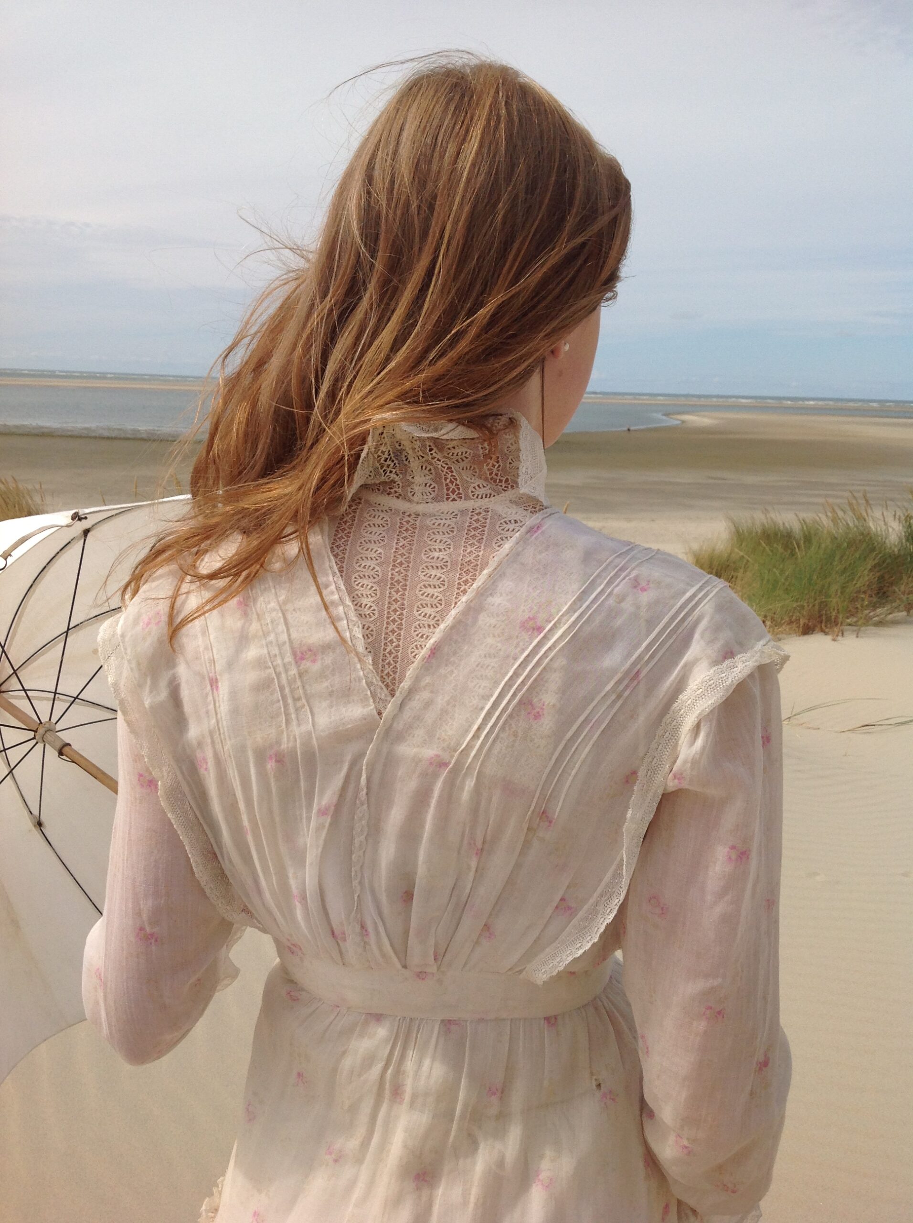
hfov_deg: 40.6
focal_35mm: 35
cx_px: 456
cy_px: 612
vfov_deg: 52.7
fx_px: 1234
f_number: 2.4
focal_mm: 4.28
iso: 50
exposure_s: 1/3788
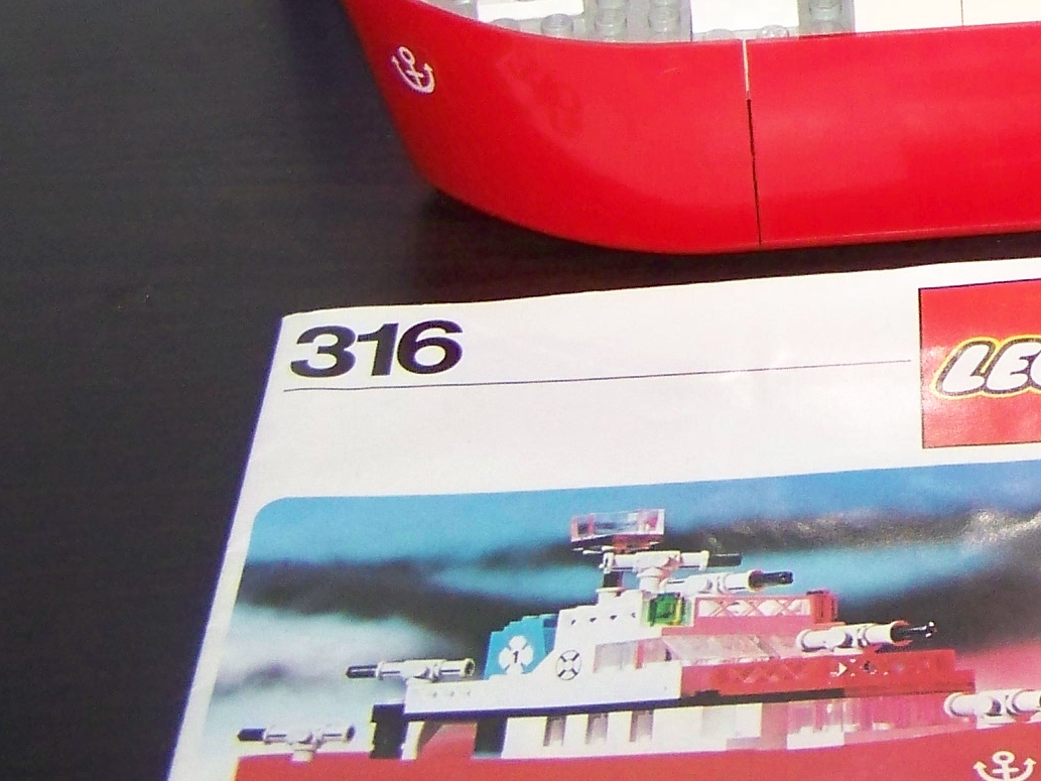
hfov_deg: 16.4
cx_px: 1383
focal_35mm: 113
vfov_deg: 12.8
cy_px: -174
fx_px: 3399
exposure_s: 1/30
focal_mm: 6.3
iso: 200
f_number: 2.8
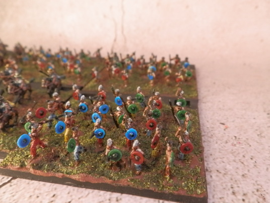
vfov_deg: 49.7
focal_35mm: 28
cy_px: 102
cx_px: 135
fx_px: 218
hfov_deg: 63.4
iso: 400
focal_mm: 5
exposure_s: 1/80
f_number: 3.1
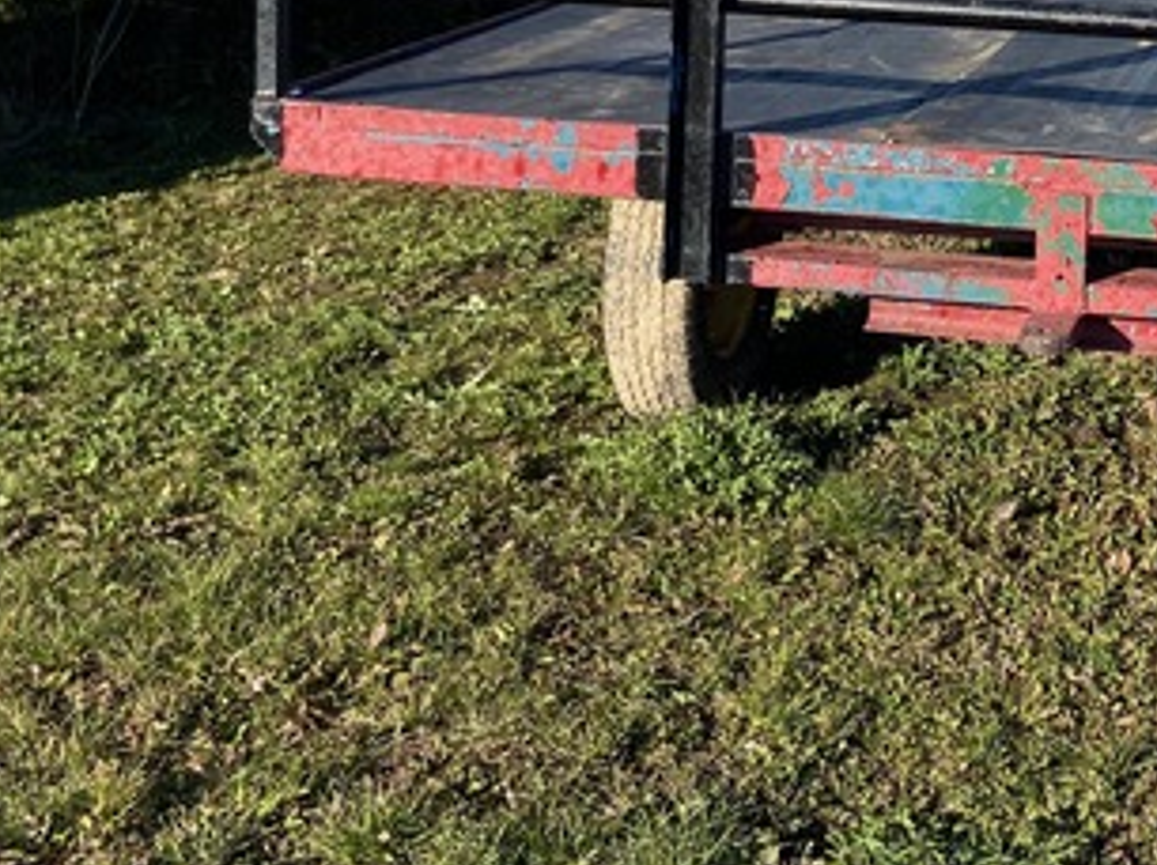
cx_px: 1104
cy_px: -106
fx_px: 2271
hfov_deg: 27.3
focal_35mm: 68
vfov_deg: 20.5
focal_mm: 4.25
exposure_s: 1/1996
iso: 32
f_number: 1.8
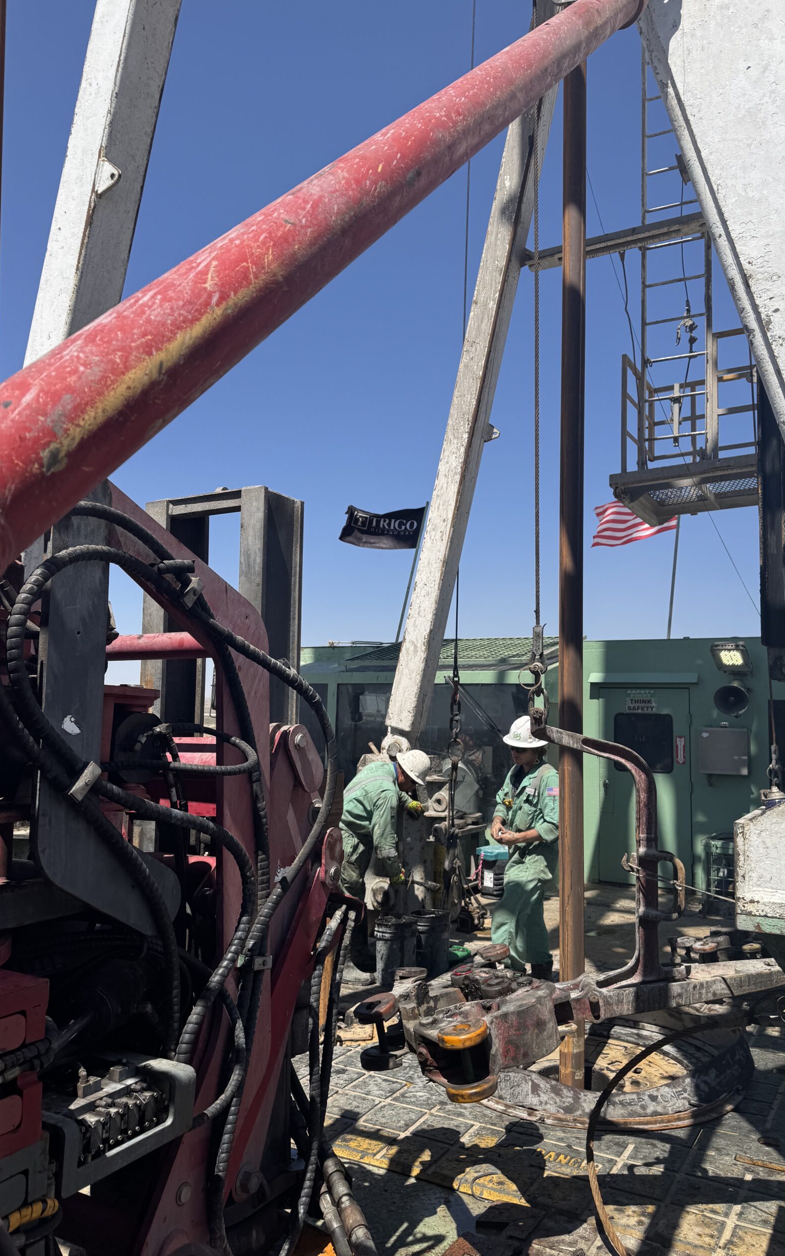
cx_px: 439
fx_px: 890
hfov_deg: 47.5
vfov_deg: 70.4
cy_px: 625
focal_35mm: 26
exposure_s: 1/4950
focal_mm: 6.76
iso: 80
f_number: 1.78
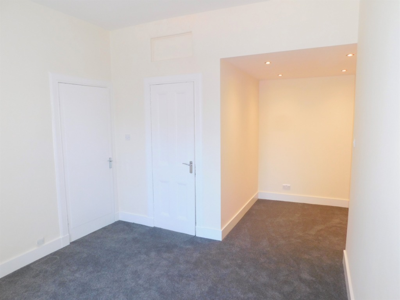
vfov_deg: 58.9
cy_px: 150
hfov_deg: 73.9
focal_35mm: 23
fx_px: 266
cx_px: 200
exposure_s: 1/30
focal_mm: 4
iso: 160
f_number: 3
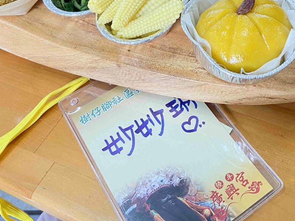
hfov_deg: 39.1
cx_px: 202
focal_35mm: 48
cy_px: 47
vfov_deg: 29.6
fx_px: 409
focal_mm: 4.25
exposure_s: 1/60
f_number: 1.8
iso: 100
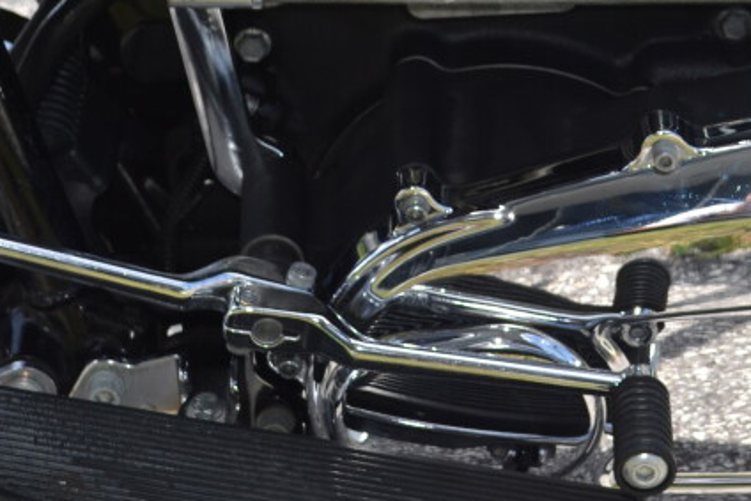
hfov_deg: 13.7
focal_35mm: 148
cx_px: 673
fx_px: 3097
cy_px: -5
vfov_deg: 9.2
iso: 100
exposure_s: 1/200
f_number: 7.1
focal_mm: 35
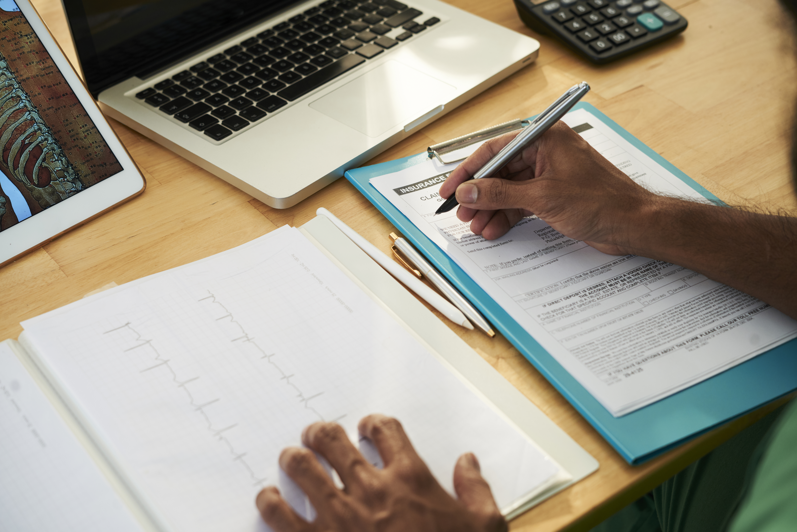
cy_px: 266
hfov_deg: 33.4
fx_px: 1329
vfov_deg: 22.6
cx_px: 398
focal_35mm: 60
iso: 400
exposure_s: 1/100
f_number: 5
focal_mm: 60
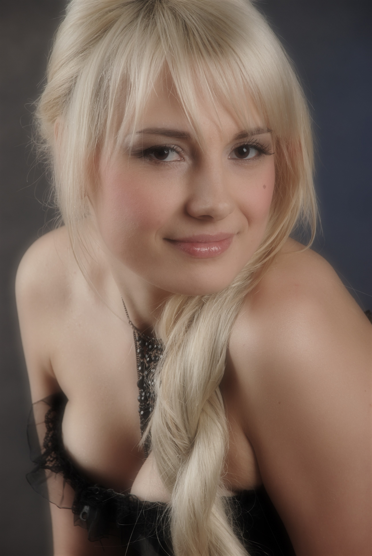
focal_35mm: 168
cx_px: 186
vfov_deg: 12.2
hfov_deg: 8.2
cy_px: 278
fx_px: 2596
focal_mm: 112
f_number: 8
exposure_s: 1/160
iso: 100
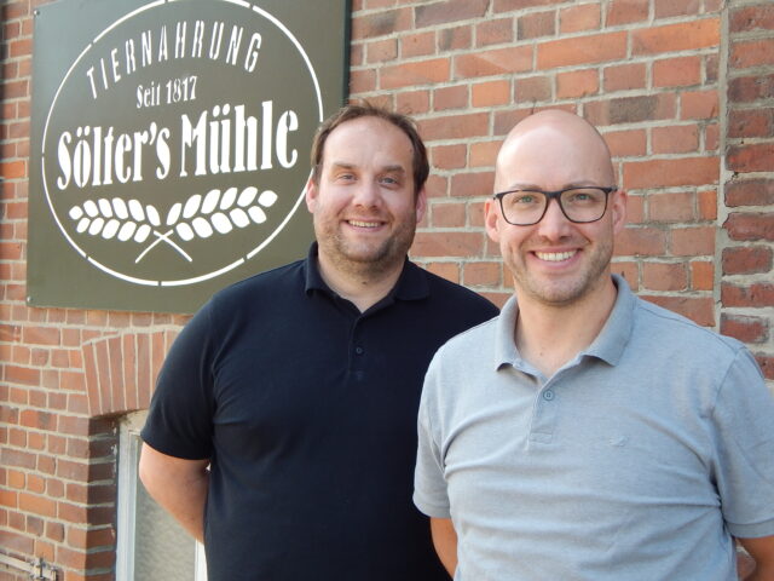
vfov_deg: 27.0
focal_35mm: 54
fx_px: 1207
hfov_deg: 35.5
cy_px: 290
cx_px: 387
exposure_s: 1/160
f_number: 3.8
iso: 125
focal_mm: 9.7
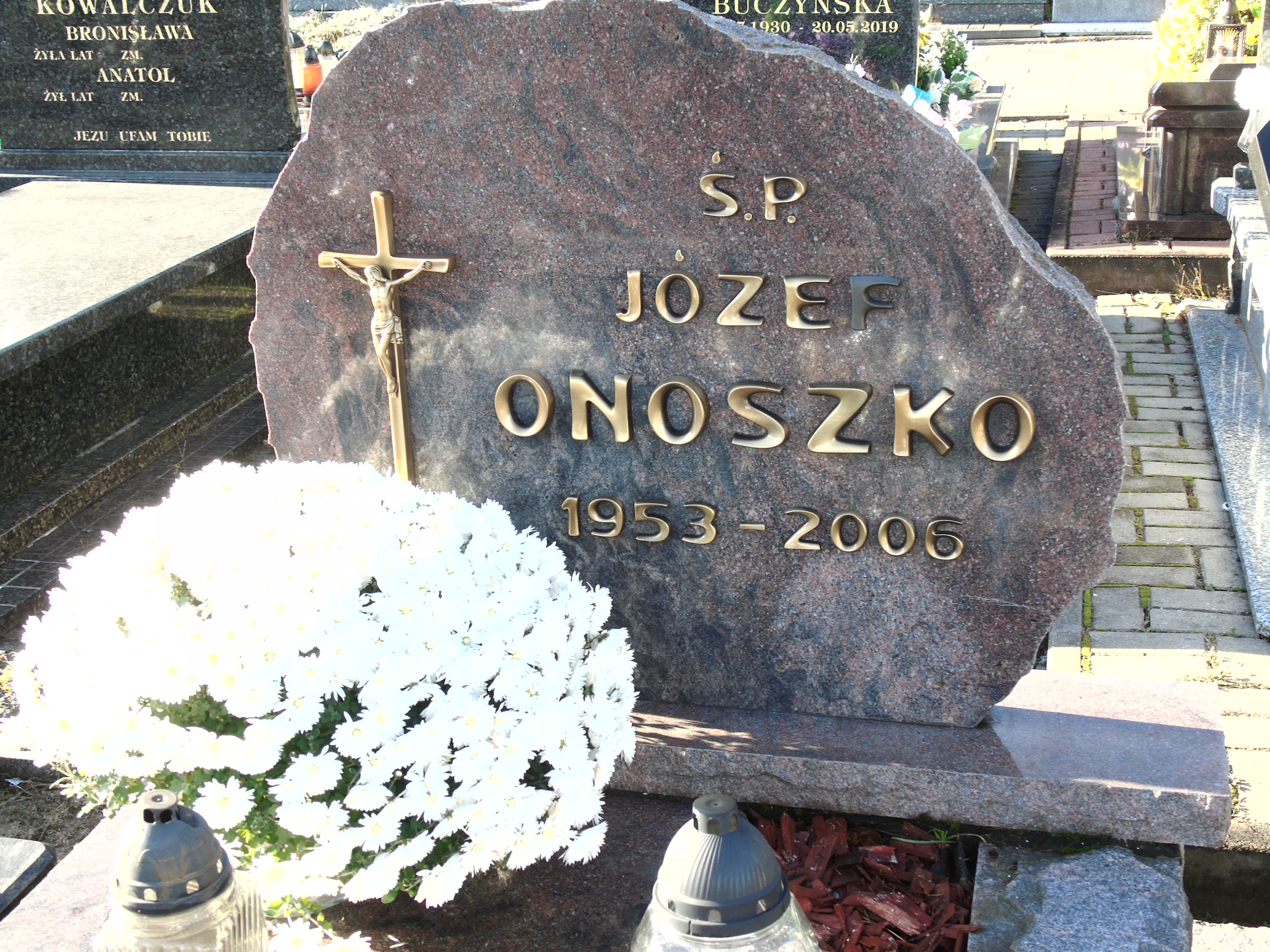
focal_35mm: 46
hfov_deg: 41.2
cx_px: 635
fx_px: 1688
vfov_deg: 31.5
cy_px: 476
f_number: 4.1
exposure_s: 1/60
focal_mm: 8.2
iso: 80
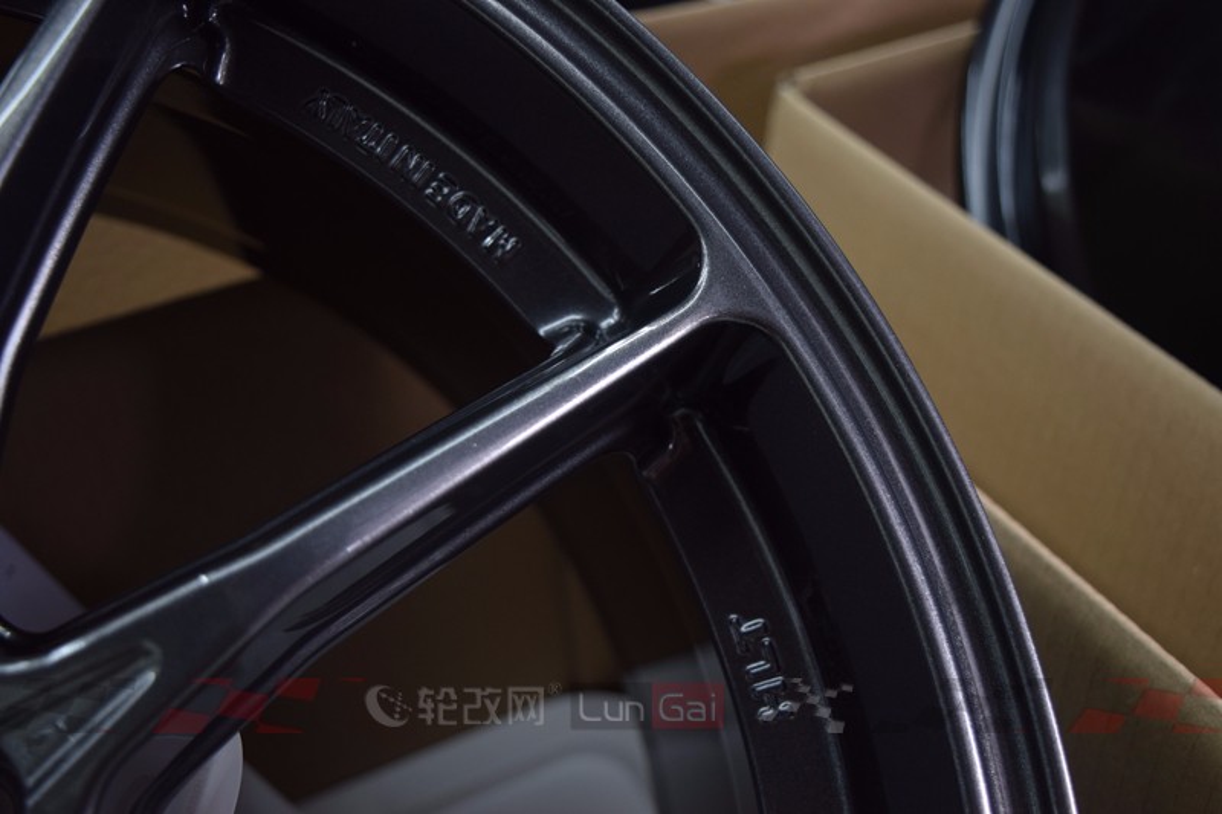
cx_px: 611
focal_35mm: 45
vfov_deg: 29.9
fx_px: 1527
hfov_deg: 43.6
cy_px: 407
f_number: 4.2
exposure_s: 1/40
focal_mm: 30
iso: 400
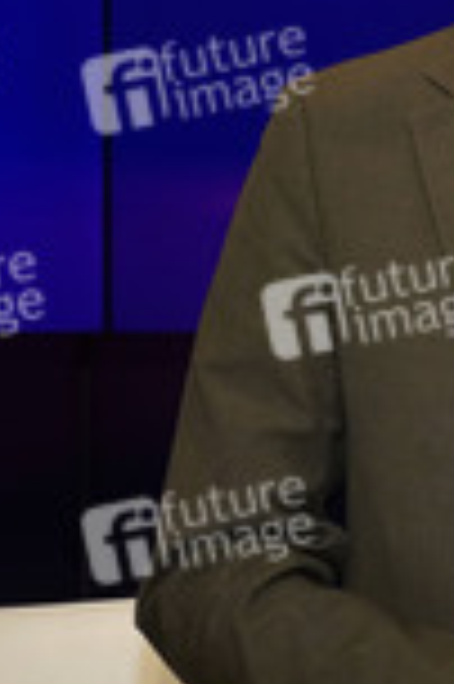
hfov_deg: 13.8
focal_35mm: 92
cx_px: 708
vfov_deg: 22.0
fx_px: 1744
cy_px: 194
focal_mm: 31
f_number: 5
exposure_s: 1/160
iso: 2000
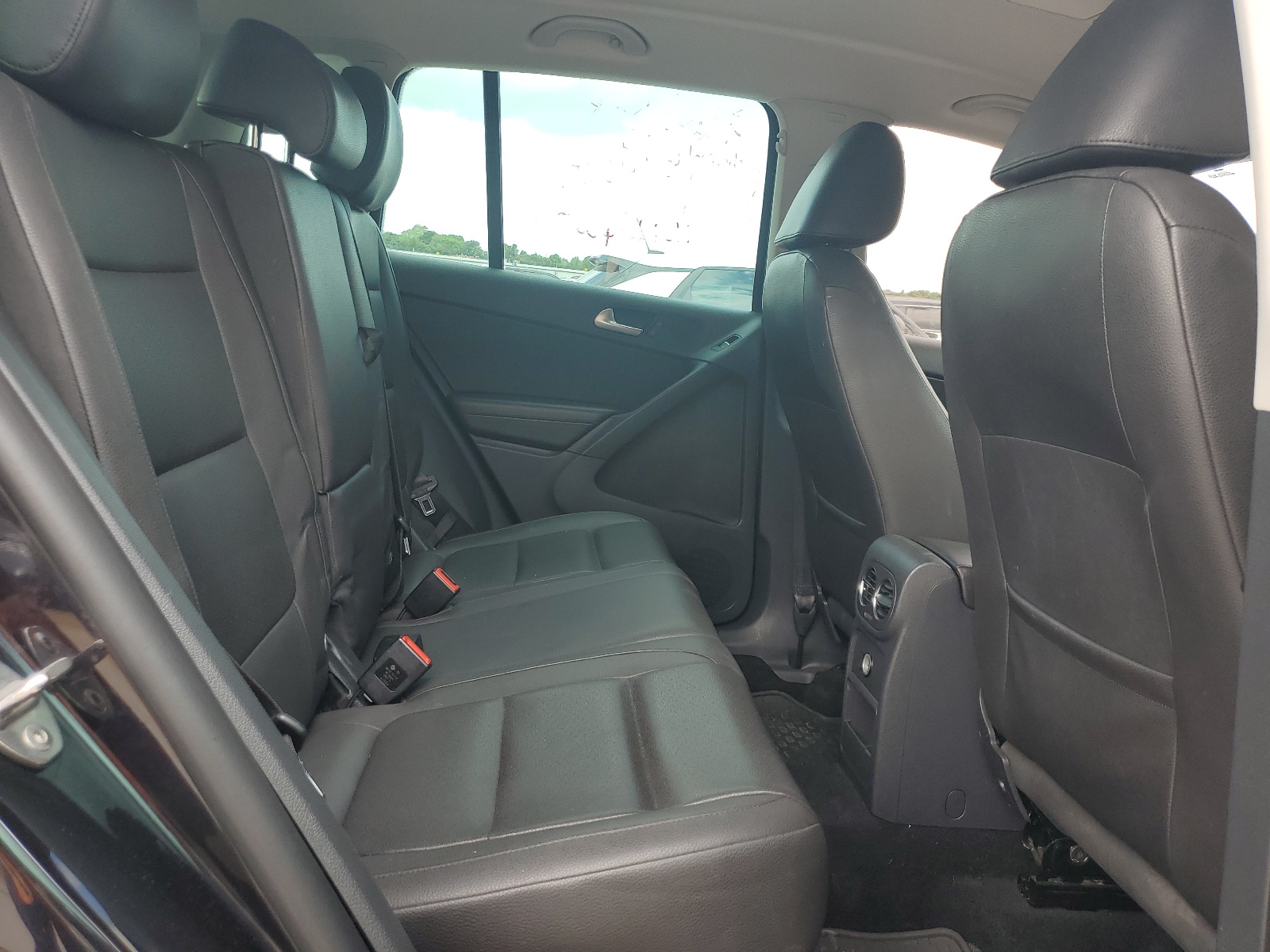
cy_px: 476
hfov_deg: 67.3
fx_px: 954
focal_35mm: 26
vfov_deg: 53.1
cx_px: 635
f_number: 1.5
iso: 50
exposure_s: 1/312
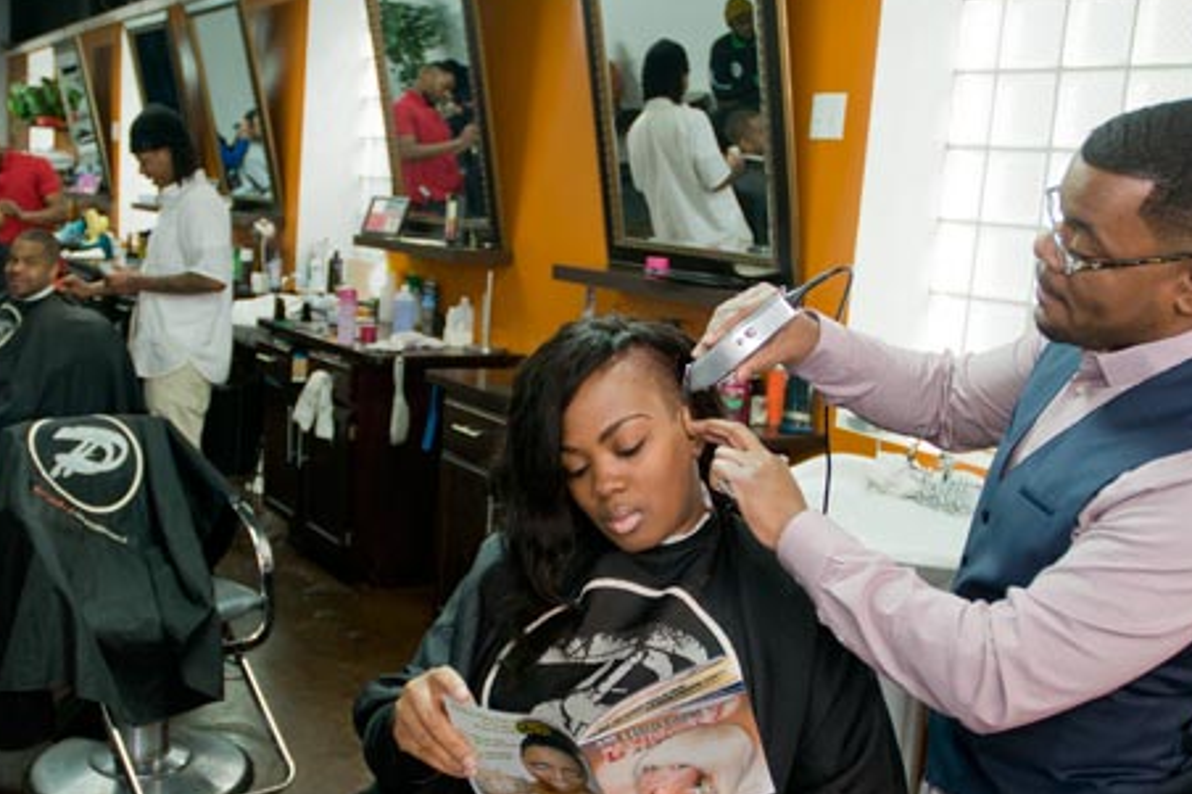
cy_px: 506
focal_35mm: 37
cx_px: 607
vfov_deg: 35.7
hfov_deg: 51.9
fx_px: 1225
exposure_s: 1/200
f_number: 3.5
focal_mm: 18
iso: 400
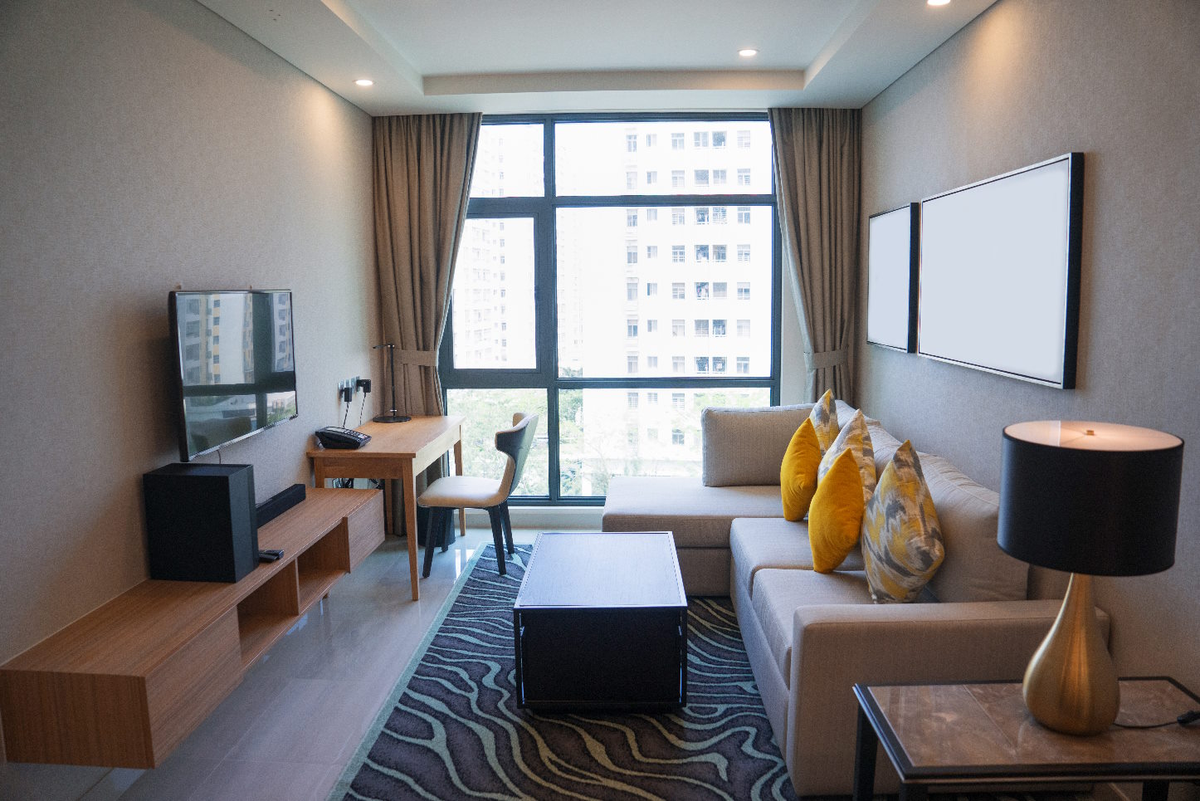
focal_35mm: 24
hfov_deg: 73.7
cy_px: 400
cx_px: 600
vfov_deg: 53.2
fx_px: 800
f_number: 4
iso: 800
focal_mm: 24
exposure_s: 1/250
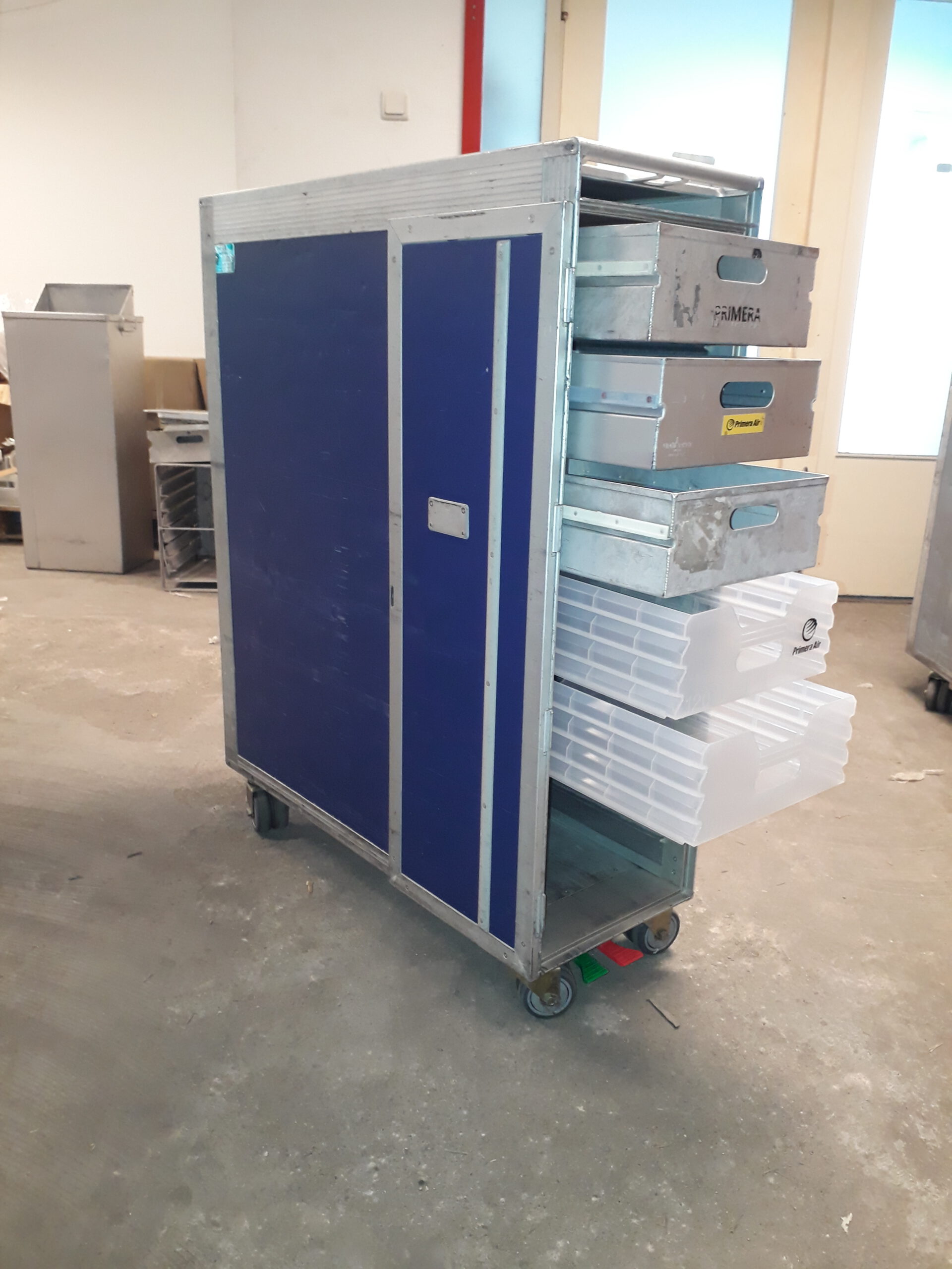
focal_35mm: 27
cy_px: 634
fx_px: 990
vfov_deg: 65.3
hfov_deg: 51.4
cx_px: 476
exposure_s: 1/33
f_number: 1.9
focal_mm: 3.6
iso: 200
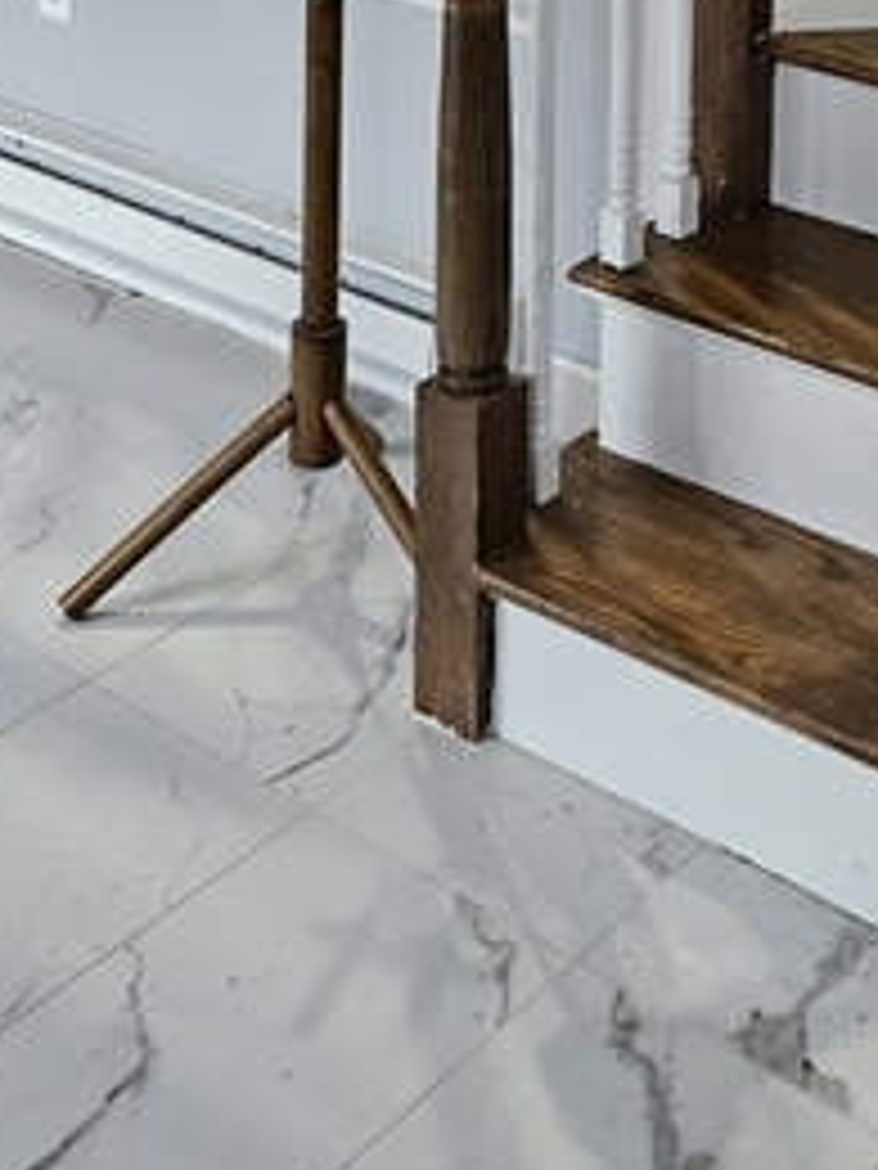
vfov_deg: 24.0
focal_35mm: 68
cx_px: 581
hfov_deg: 21.5
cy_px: -464
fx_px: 2300
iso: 800
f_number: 1.8
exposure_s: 1/120
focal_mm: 5.4
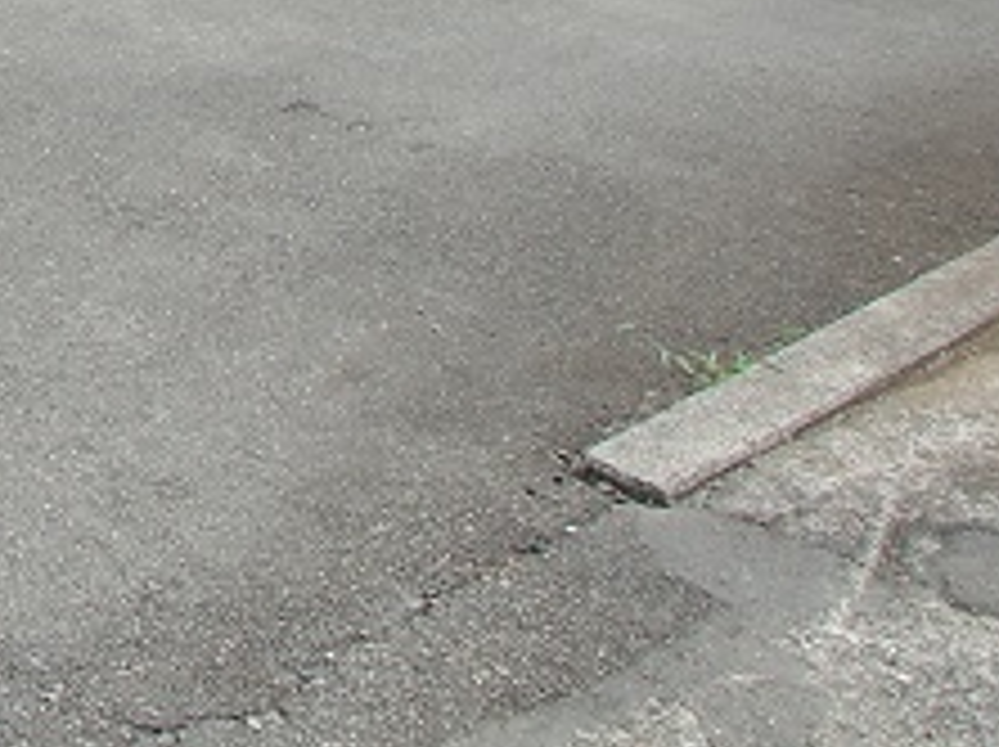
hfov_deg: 25.3
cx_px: -459
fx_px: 1730
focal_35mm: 60
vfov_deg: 19.5
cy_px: -524
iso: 200
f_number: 7.1
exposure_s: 1/320
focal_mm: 10
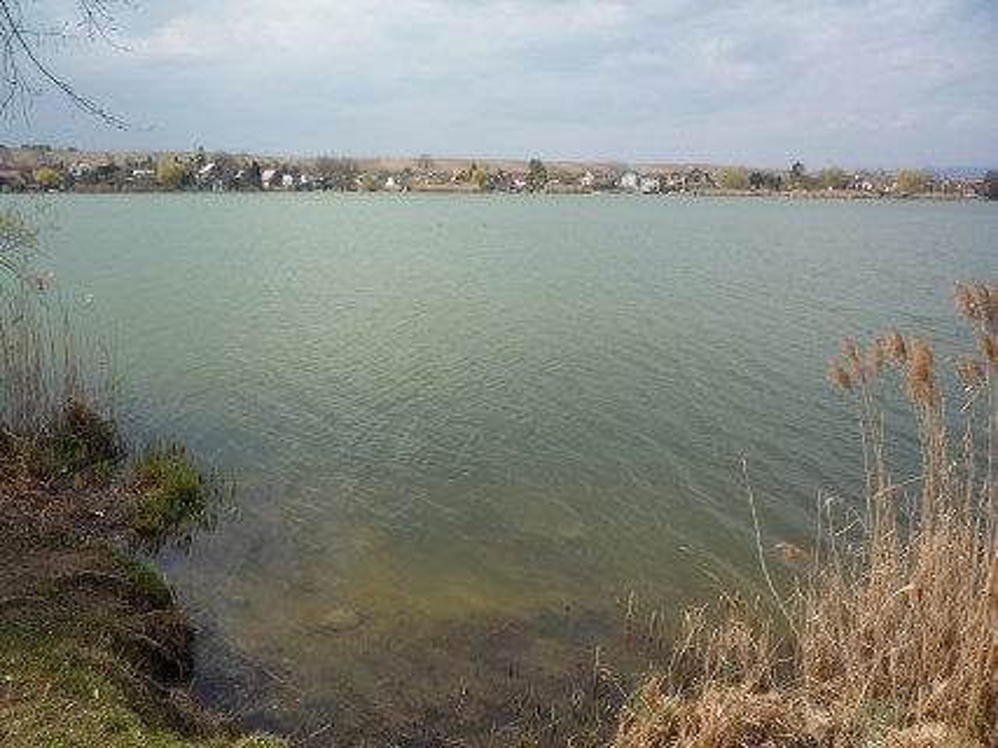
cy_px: 374
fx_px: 865
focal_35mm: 30
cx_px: 499
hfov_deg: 60.0
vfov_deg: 46.8
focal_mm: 5.2
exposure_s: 1/400
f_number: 4.5
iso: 100
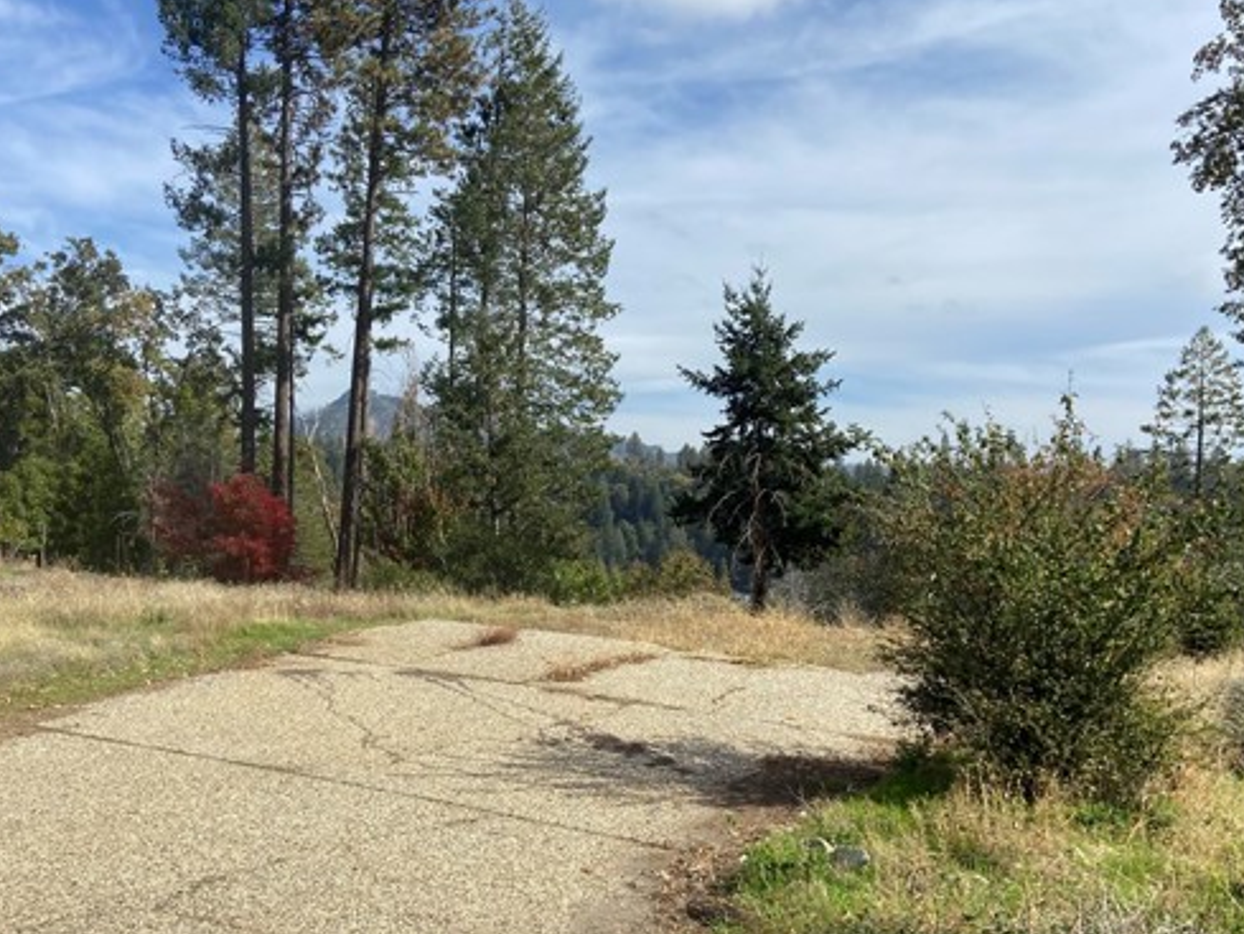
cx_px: 580
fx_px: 1222
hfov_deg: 53.9
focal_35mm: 34
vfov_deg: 41.8
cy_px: 517
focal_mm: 4.25
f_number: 1.8
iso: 32
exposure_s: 1/3497
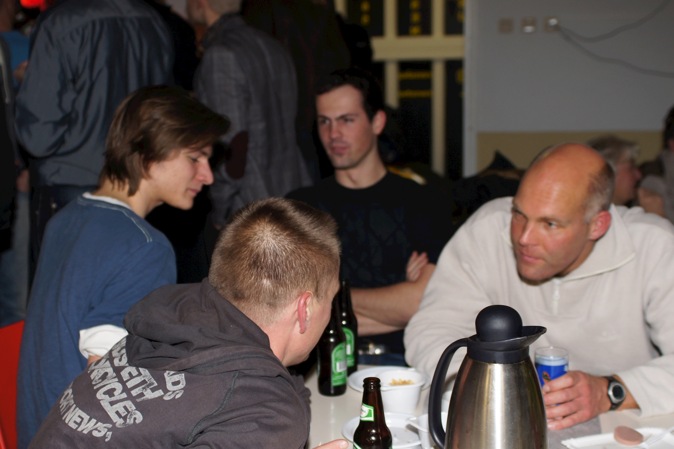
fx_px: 992
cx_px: 299
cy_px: 263
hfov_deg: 37.5
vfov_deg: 25.5
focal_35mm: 53
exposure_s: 1/60
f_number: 2.8
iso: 200
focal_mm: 30
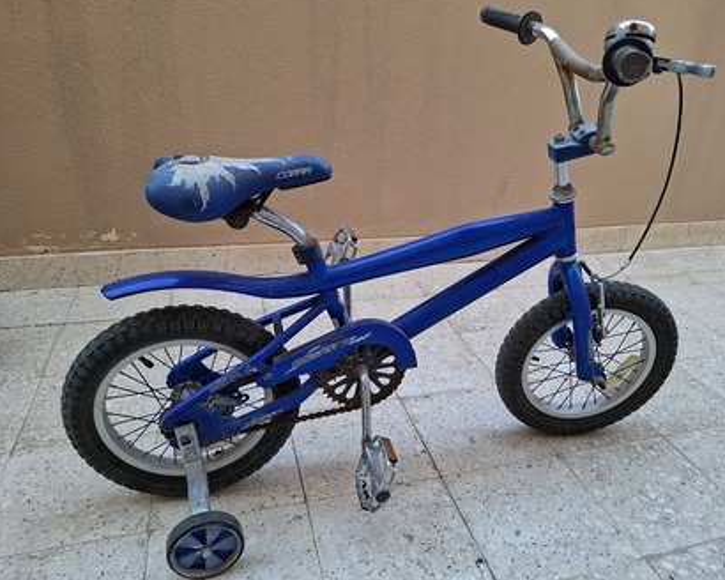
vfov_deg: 56.8
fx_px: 536
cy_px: 291
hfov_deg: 67.9
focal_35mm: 25
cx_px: 399
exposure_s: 1/100
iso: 50
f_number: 1.8
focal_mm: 5.54
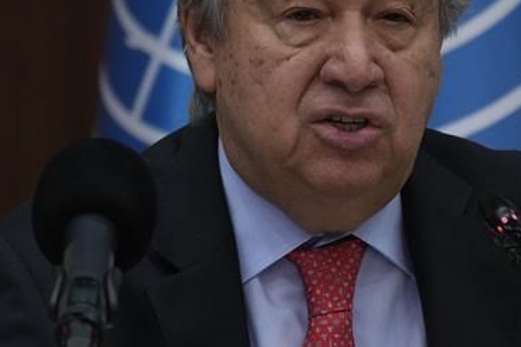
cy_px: 95
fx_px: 14494
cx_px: 267
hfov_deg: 2.1
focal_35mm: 1002
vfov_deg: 1.4
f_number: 5.6
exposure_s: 1/100
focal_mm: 385
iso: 3200
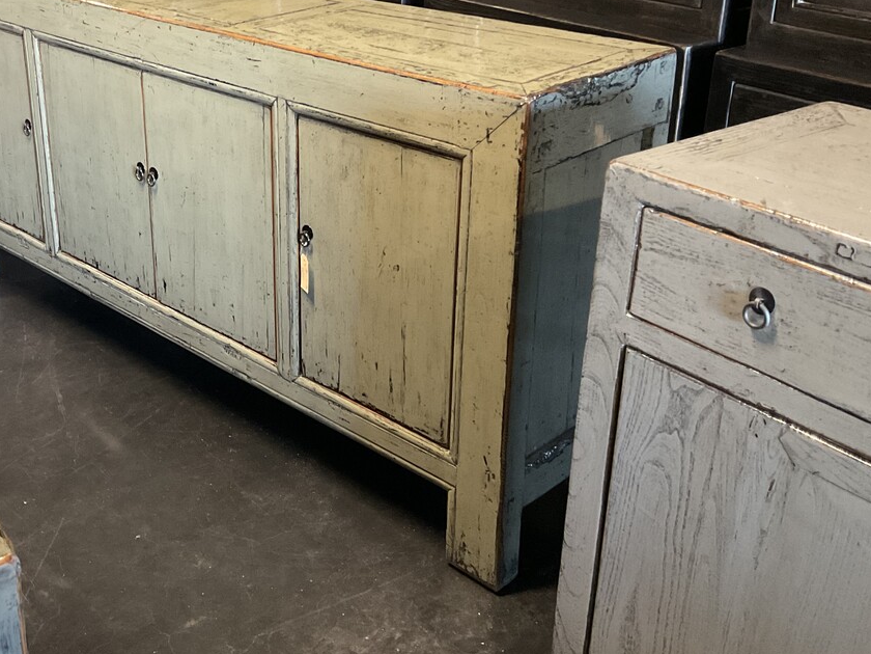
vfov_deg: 31.4
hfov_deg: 40.3
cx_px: 239
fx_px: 1157
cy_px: 248
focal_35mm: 46
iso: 320
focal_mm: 3
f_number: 1.8
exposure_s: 1/25
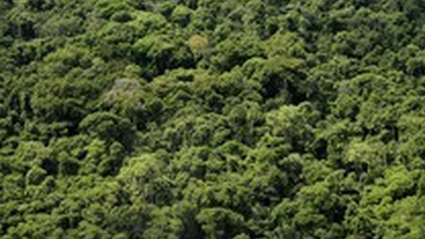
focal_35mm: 72
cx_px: 204
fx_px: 811
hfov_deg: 29.3
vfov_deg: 16.5
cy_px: 16
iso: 200
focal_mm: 34
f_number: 7.1
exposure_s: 1/320
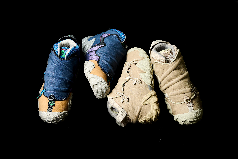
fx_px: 364
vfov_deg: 24.6
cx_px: 119
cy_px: 80
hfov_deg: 36.2
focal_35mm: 55
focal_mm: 55
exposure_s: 1/125
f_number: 8
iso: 200
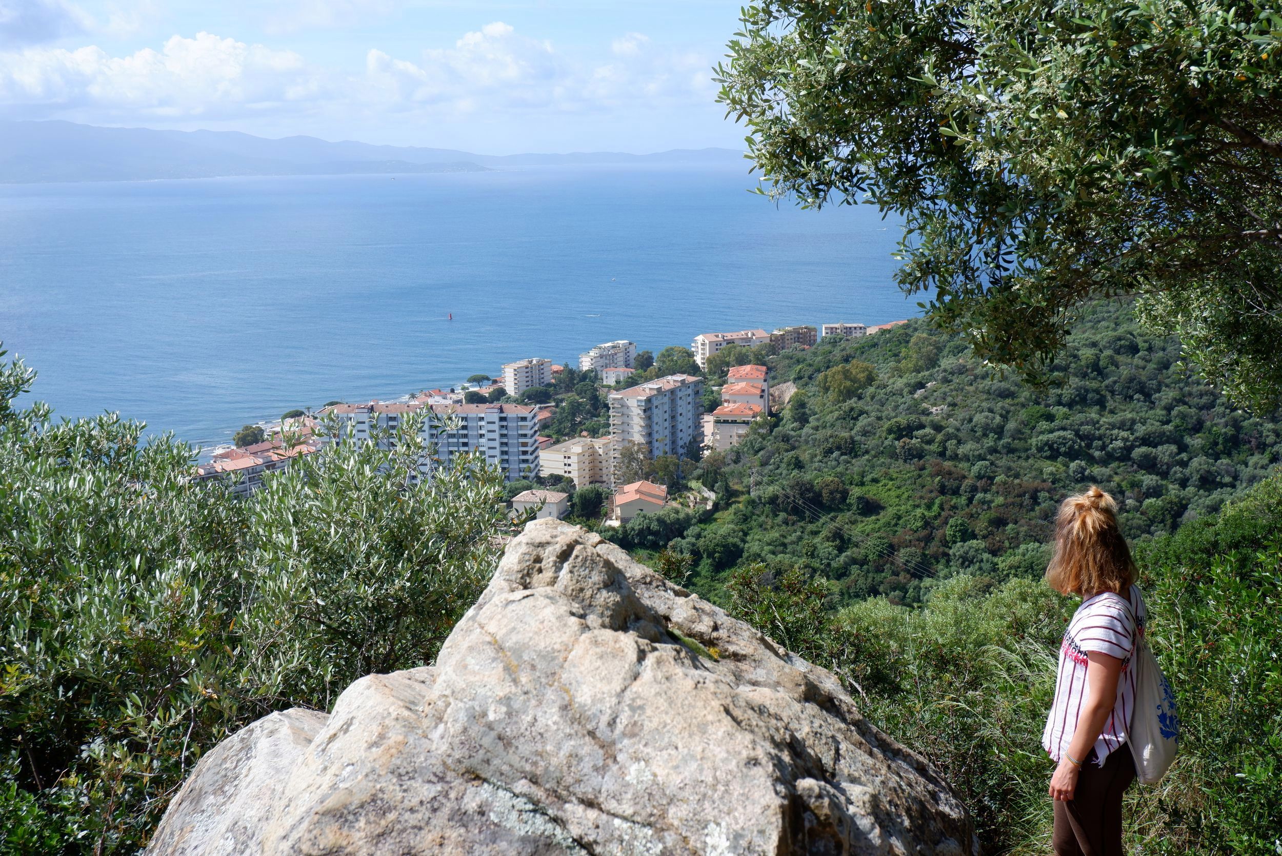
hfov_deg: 49.5
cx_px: 641
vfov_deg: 34.3
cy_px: 428
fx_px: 1390
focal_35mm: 39
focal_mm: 26.4
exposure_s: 1/350
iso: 200
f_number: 9
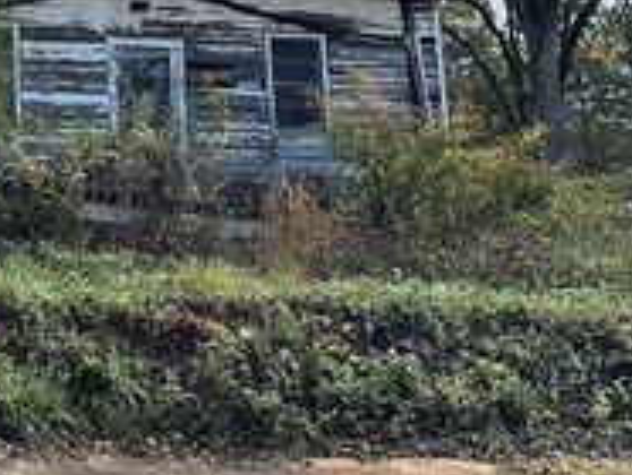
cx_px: -211
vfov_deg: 20.7
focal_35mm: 66
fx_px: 1207
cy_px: -112
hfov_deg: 25.0
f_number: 1.78
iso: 80
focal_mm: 6.86
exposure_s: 1/1587
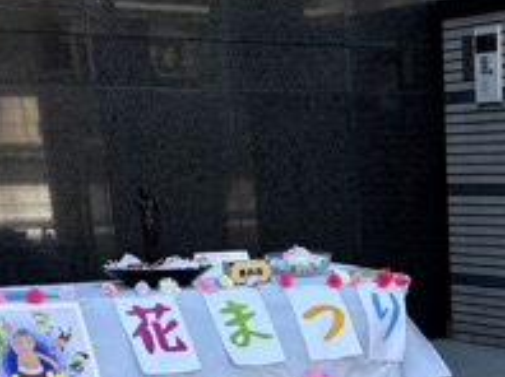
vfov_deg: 14.4
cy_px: 638
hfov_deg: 20.7
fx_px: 1341
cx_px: 502
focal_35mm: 92
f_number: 1.6
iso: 50
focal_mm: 5.96
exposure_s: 1/512
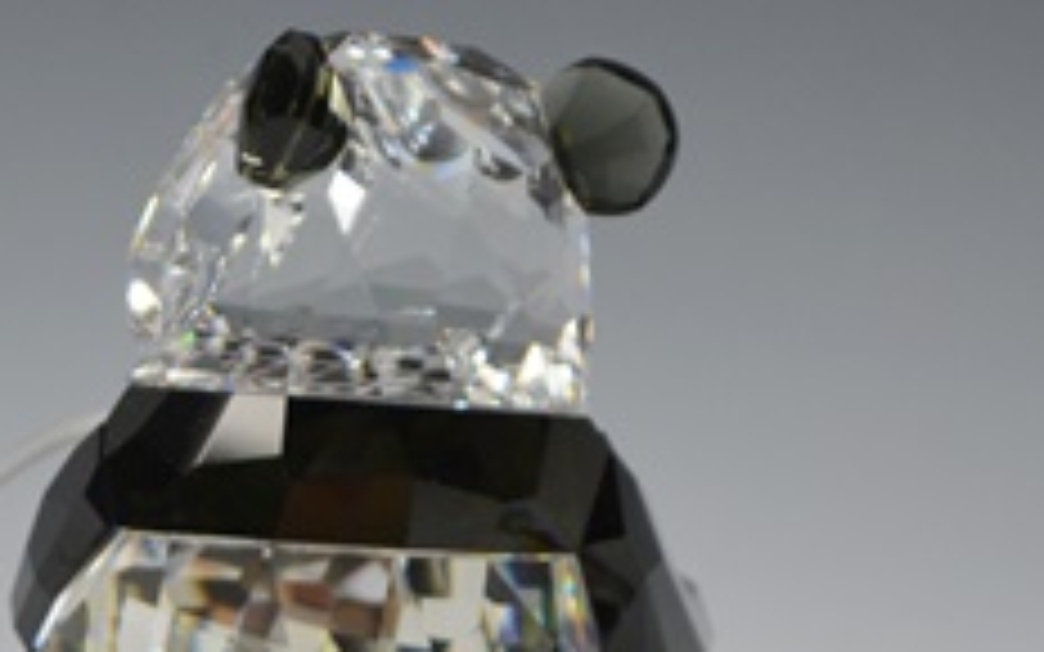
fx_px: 6183
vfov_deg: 6.0
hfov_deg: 9.6
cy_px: 737
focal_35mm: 217
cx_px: 288
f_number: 5.6
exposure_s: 1/125
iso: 400
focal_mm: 55
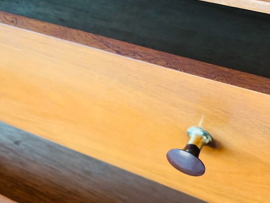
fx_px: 359
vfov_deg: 31.0
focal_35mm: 46
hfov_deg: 41.2
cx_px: 143
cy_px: 152
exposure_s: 1/51
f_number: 1.8
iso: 400
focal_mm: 4.25
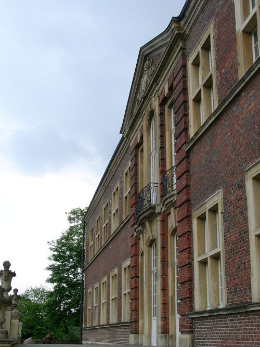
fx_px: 481
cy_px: 199
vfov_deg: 39.6
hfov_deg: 30.3
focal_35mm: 48
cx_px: 132
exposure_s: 1/206
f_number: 4
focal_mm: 8.4
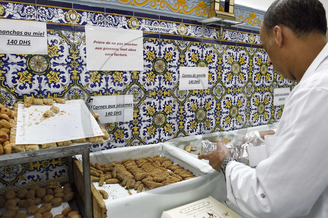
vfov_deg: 53.1
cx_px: 164
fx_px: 218
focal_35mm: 24
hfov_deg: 73.8
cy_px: 109
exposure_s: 1/60
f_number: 6.3
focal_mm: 24
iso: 1600
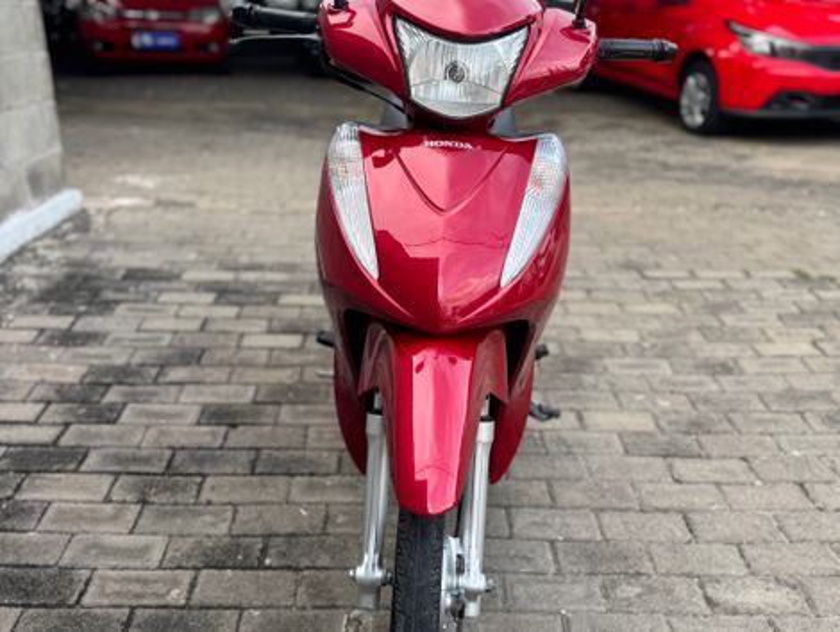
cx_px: 420
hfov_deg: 71.5
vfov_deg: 56.9
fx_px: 583
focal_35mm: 24
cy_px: 316
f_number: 1.78
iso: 80
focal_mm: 6.76
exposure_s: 1/383
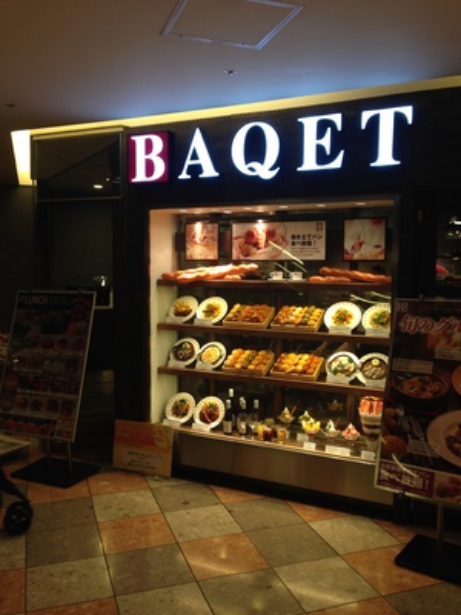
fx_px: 586
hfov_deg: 42.9
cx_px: 230
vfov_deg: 55.4
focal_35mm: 33
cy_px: 308
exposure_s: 1/30
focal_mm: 4.12
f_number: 2.4
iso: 50
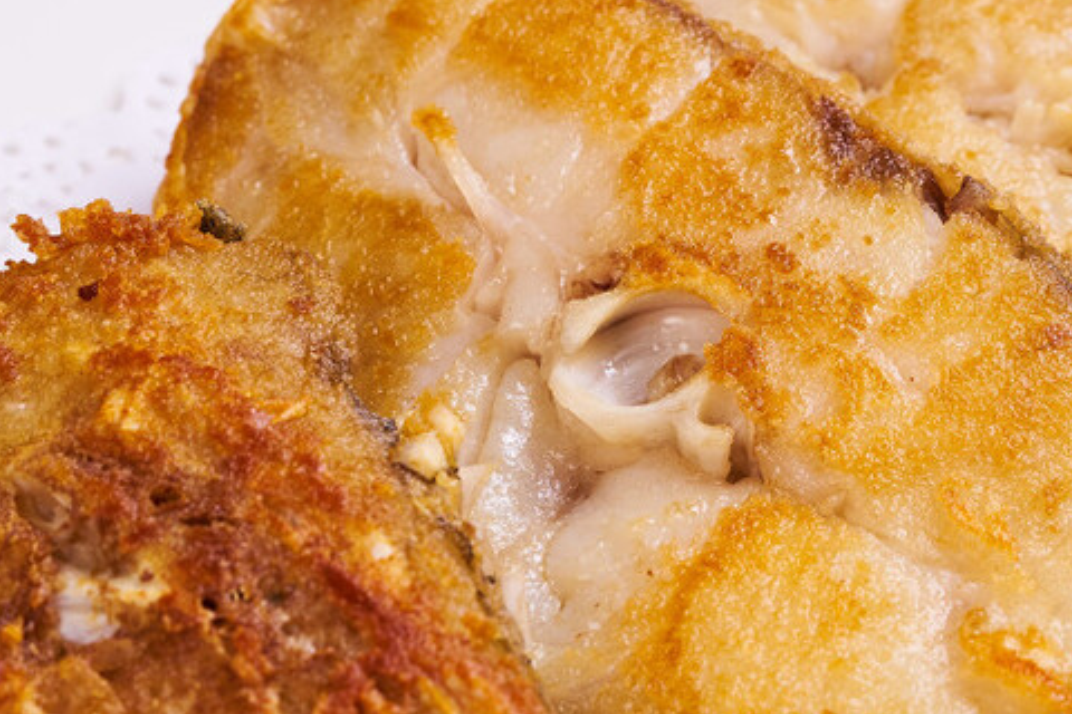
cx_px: 704
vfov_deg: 6.1
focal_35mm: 225
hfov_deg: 9.1
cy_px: 500
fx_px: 6699
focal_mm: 90
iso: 200
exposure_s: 1/160
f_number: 8
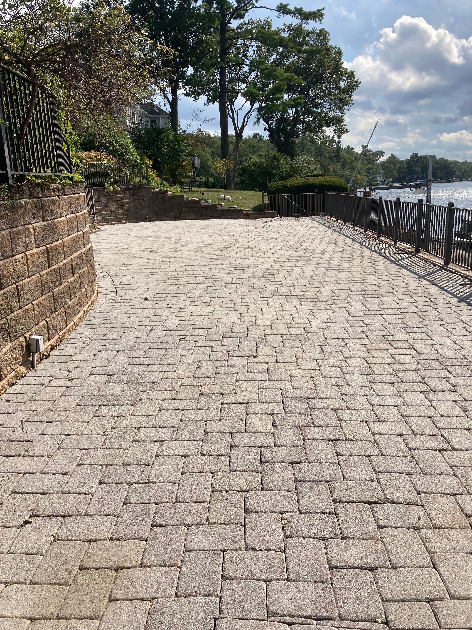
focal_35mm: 28
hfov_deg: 49.7
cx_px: 236
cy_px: 315
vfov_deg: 63.4
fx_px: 509
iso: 20
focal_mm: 3.99
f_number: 1.8
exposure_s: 1/2558
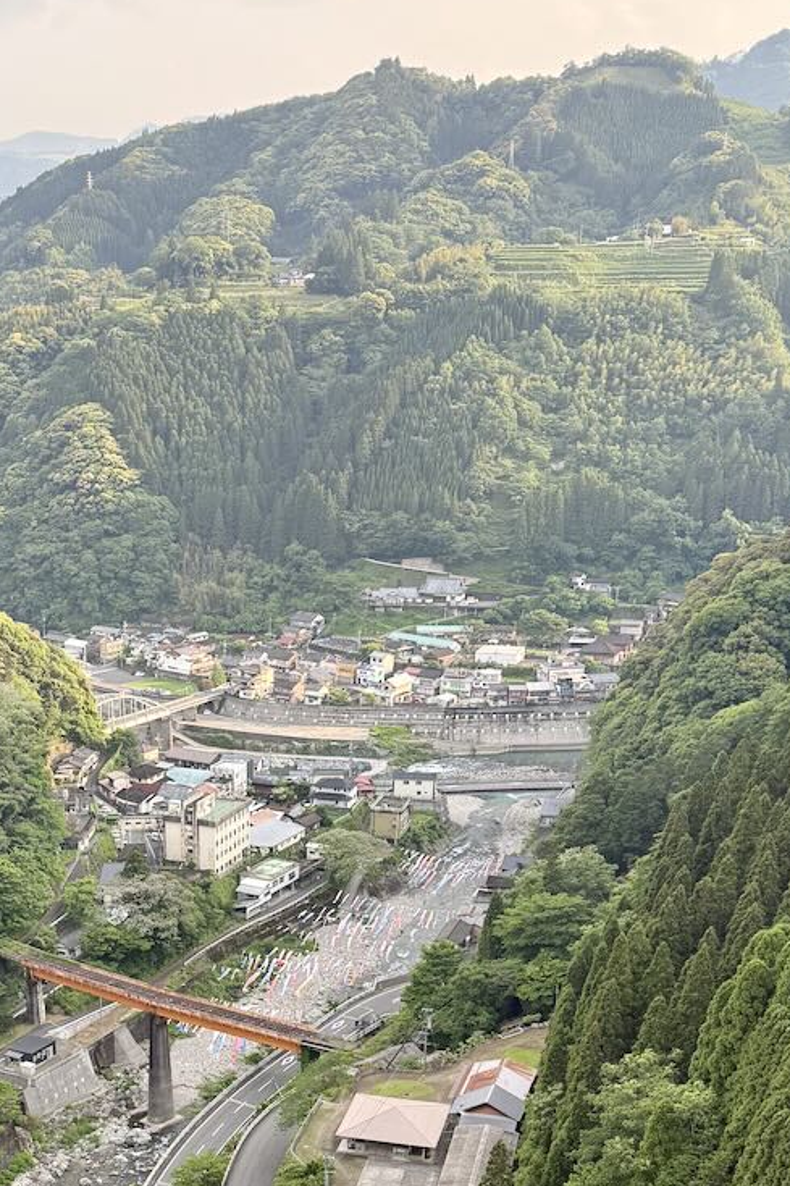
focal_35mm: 49
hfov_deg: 27.2
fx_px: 1614
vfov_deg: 37.5
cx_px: 213
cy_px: 1089
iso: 100
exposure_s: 1/813
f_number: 1.78
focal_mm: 6.76
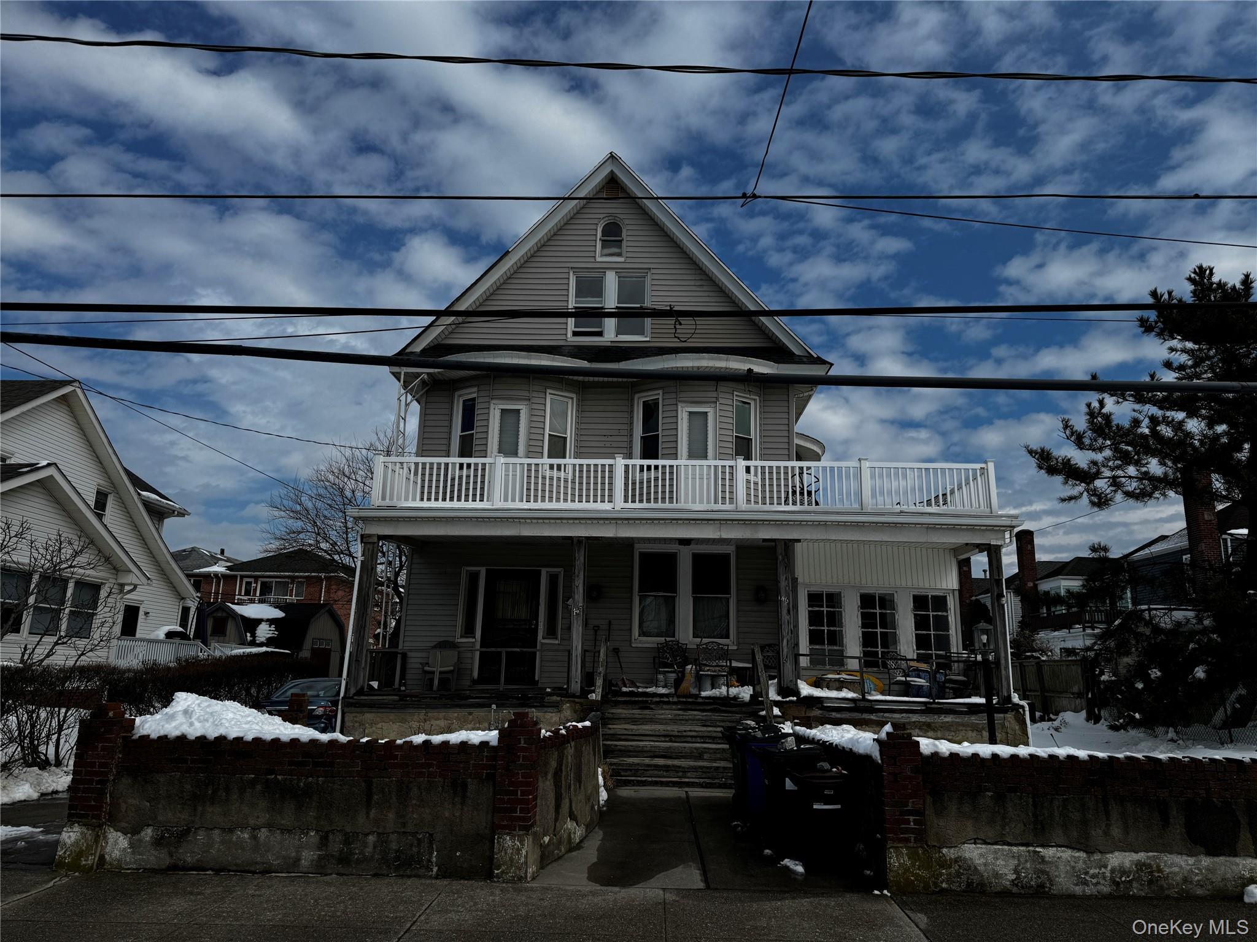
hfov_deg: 71.6
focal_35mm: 24
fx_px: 872
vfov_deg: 56.8
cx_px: 628
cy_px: 471
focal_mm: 6.76
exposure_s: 1/7937
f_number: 1.78
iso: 80
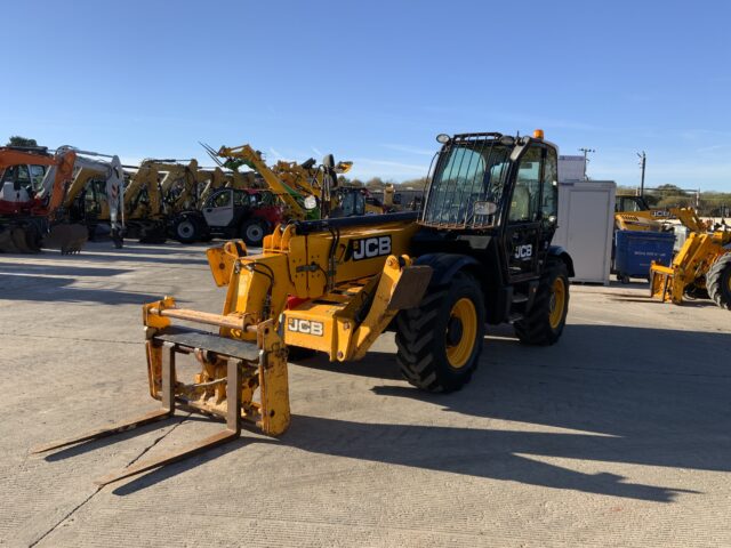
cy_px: 274
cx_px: 366
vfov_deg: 48.2
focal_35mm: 29
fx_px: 612
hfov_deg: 61.7
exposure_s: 1/1279
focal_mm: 3
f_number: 1.8
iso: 16
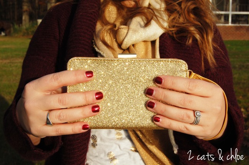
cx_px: 124
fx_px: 352
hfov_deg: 38.9
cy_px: 82
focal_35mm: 51
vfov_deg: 26.4
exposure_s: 1/640
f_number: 13
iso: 200
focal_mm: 34
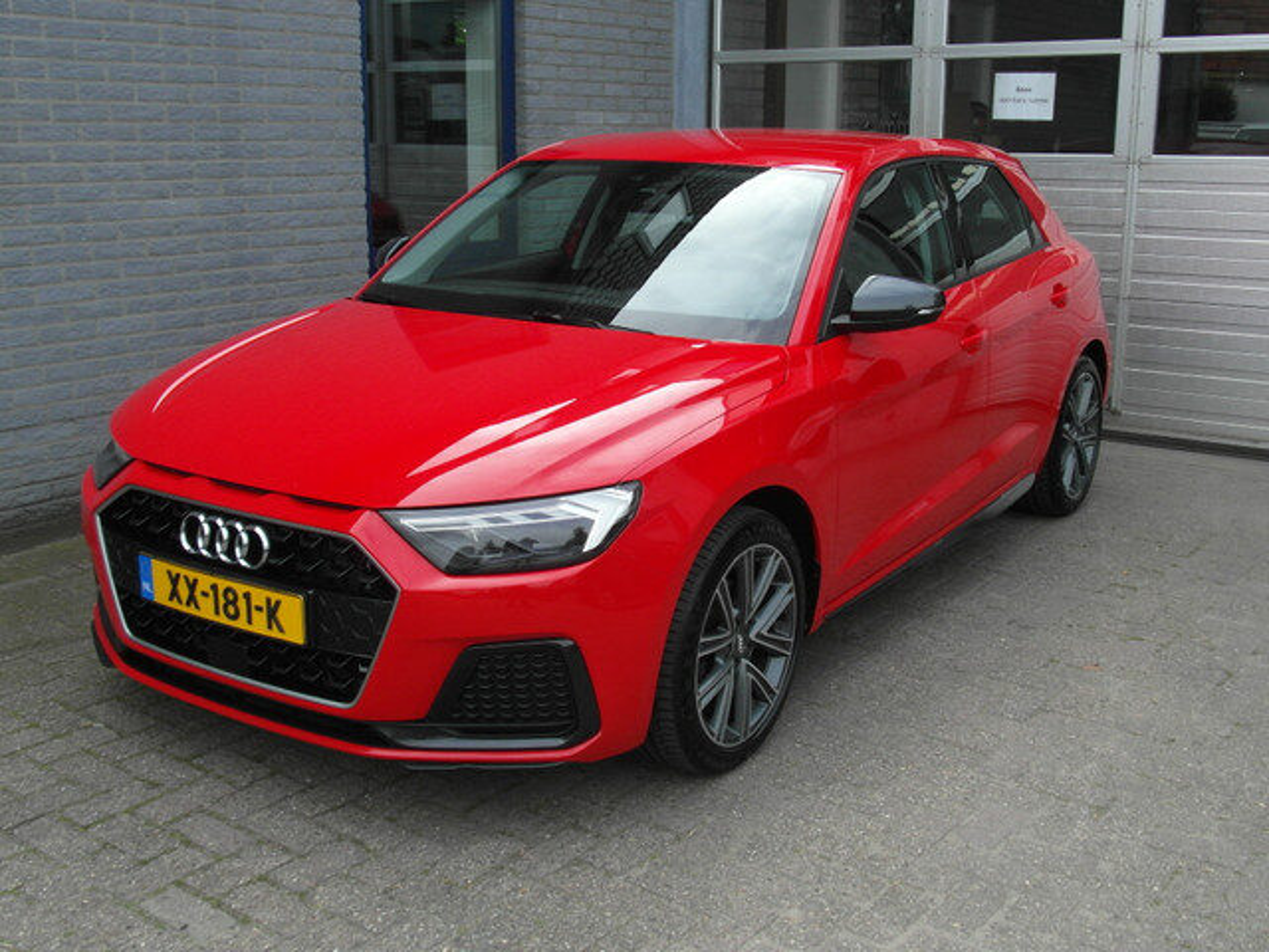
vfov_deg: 35.1
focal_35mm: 41
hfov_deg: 45.8
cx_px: 634
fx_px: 1503
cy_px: 476
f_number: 5.2
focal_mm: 6.8
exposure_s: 1/125
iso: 80
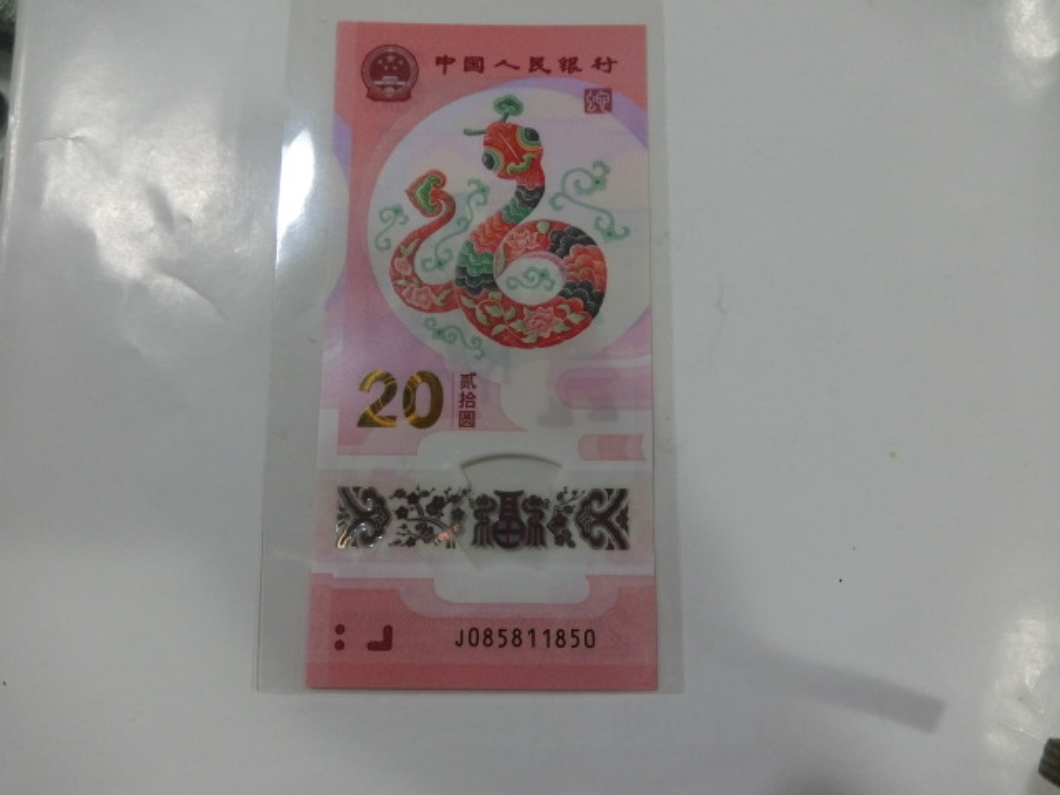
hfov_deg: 69.4
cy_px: 398
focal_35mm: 25
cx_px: 530
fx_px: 766
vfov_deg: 54.9
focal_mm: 4.5
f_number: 3.5
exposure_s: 1/60
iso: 400
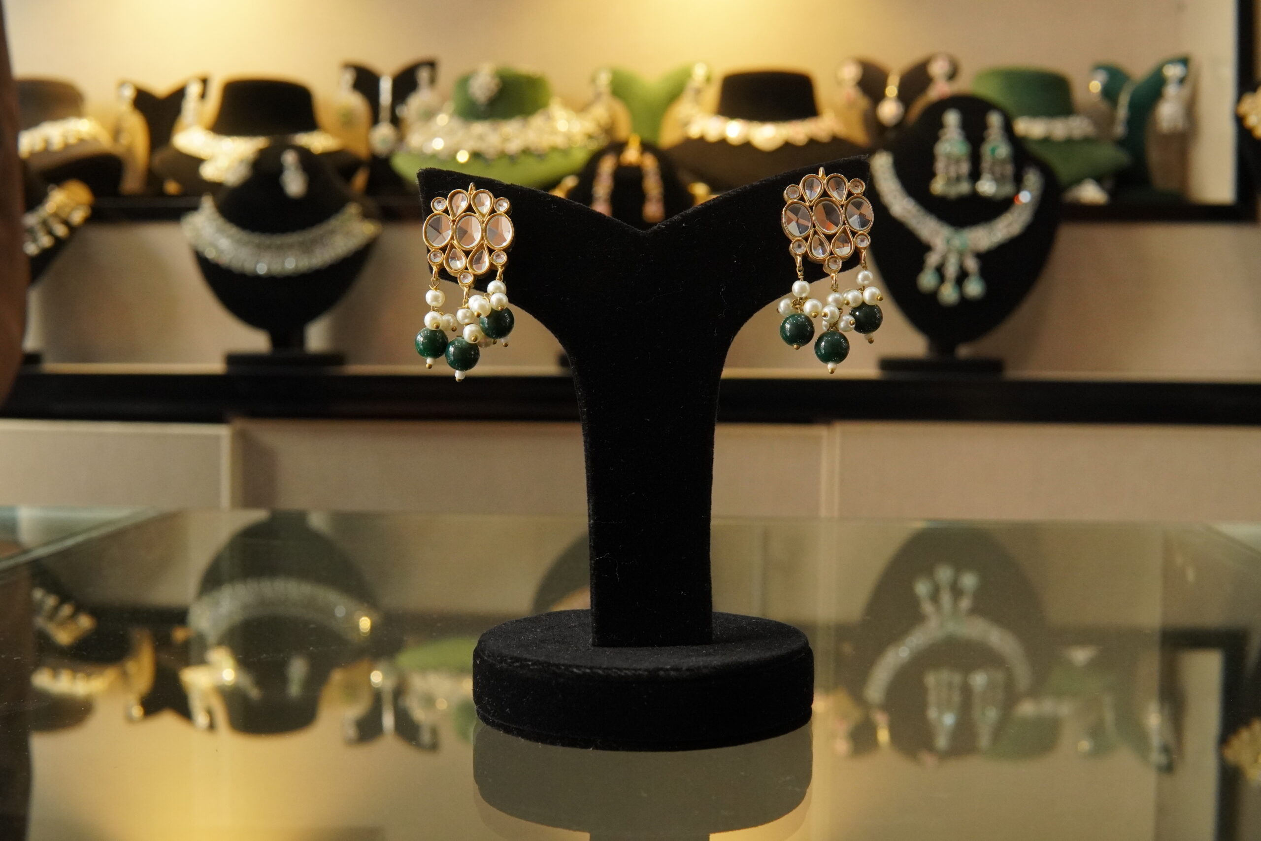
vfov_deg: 29.9
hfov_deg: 43.6
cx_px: 630
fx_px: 1576
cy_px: 420
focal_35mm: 45
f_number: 8
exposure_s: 1/100
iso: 2500
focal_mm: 30
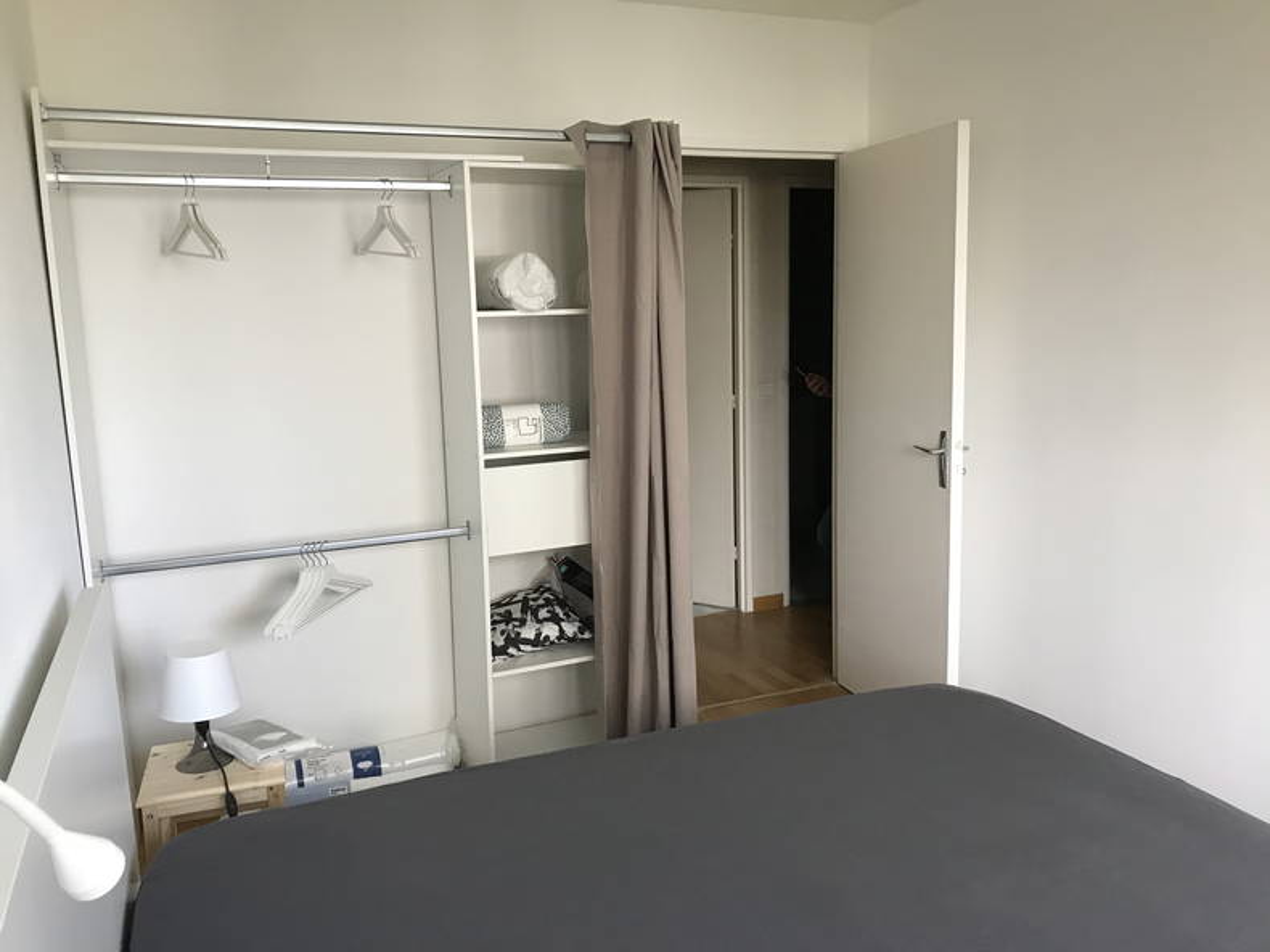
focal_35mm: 28
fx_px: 1027
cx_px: 635
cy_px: 476
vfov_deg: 49.7
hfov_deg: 63.5
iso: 40
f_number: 1.8
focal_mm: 3.99
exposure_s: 1/28
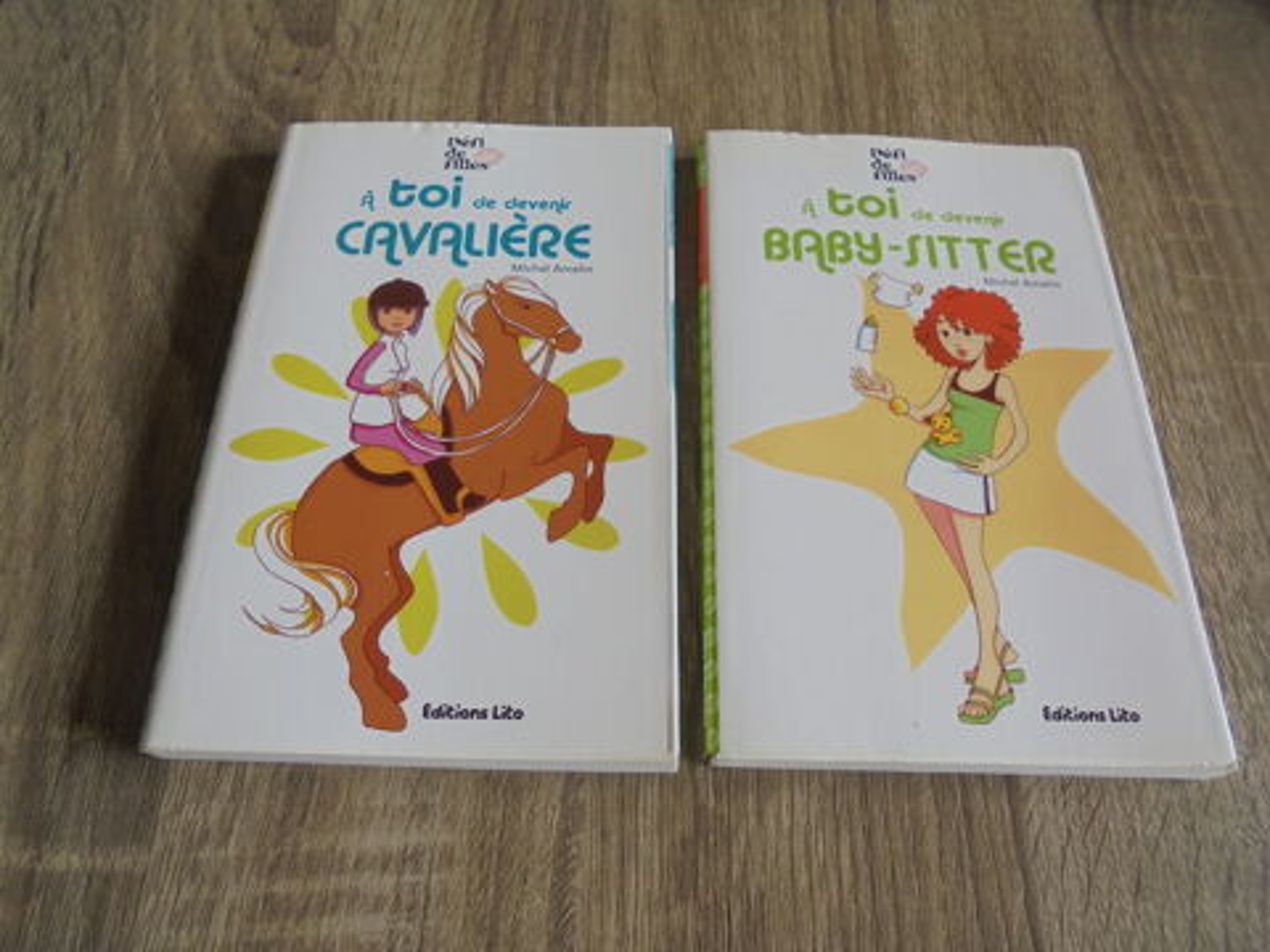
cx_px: 635
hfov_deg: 67.3
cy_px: 476
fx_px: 954
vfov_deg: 53.1
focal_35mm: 26
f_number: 3.5
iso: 100
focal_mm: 4.6
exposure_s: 1/50
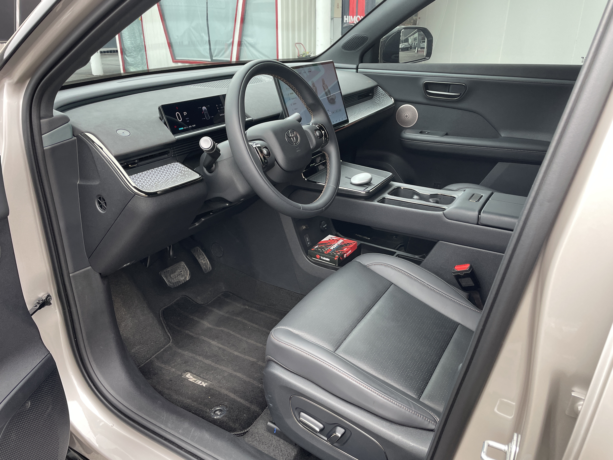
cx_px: 306
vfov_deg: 53.1
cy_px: 230
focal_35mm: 26
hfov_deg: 67.3
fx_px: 460
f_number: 1.6
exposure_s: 1/121
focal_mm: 4.2
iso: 125
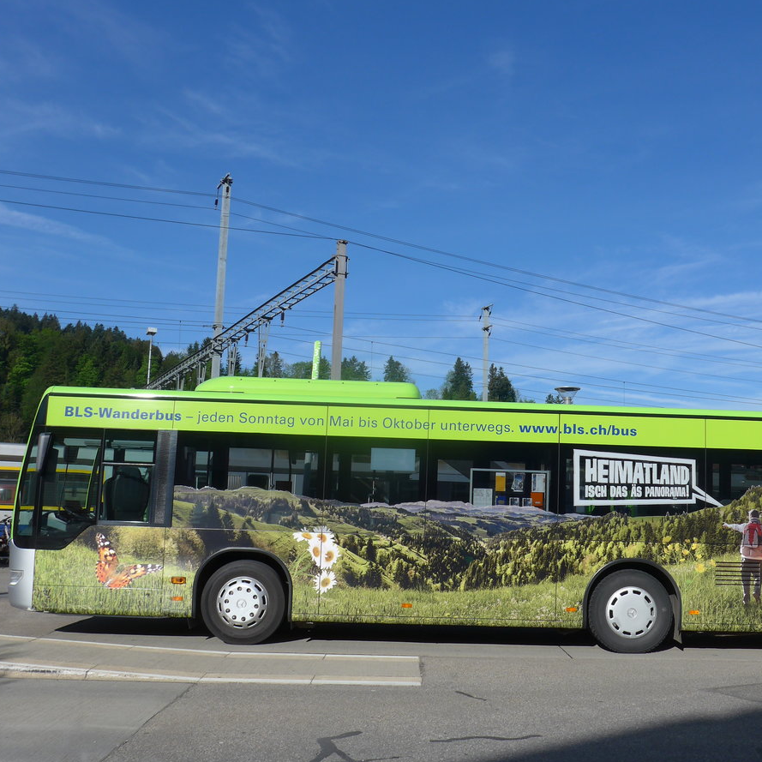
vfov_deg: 44.9
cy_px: 383
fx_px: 921
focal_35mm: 37
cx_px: 474
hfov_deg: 44.6
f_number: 3.2
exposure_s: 1/1600
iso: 80
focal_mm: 6.5
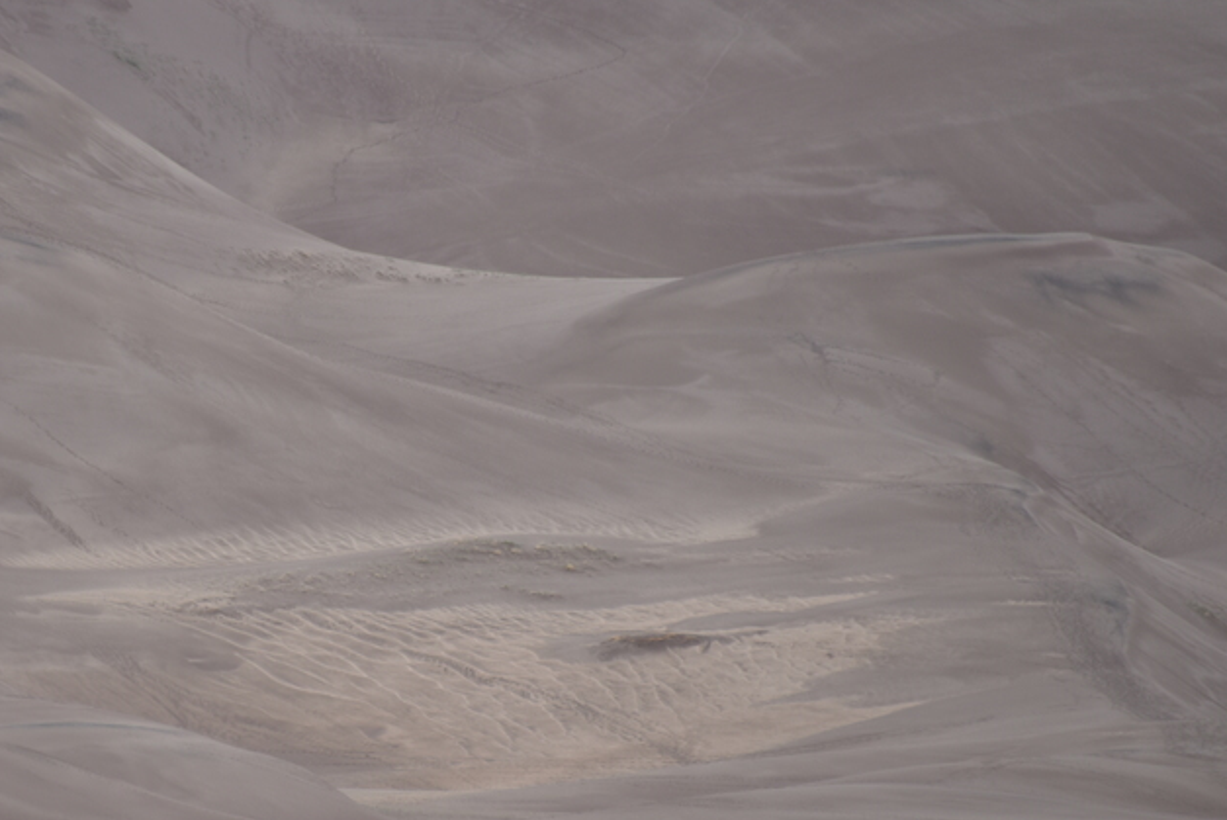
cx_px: 294
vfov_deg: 2.3
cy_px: 540
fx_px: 20873
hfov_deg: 3.4
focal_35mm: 612
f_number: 5.6
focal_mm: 300
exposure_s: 1/640
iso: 160
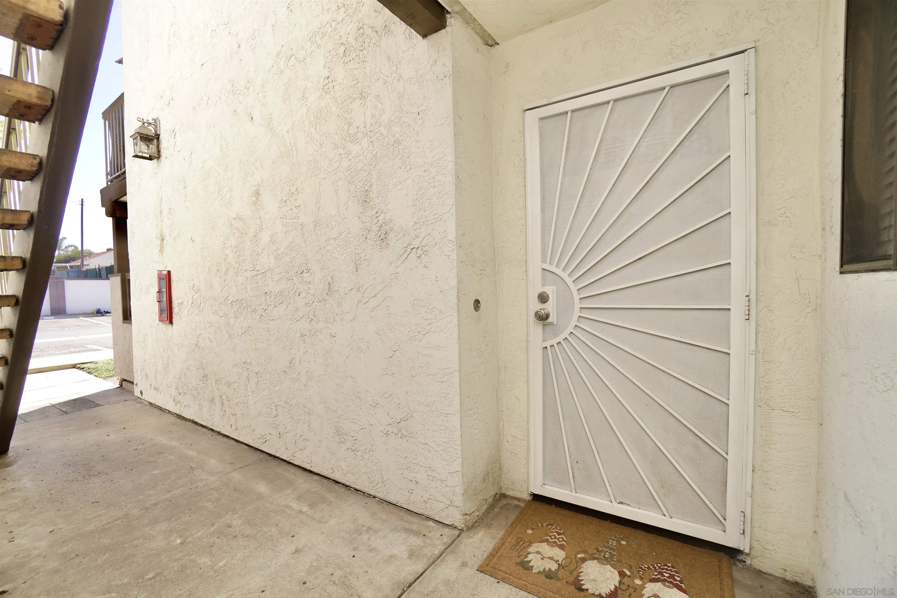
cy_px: 299
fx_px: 374
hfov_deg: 100.4
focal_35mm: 15
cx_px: 448
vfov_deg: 77.3
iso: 100
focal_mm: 10
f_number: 5
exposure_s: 1/125
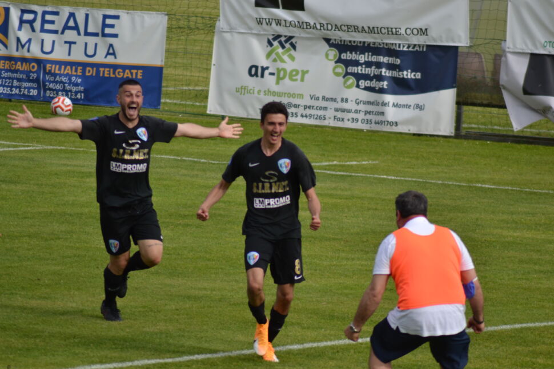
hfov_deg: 4.6
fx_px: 6926
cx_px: 277
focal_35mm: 450
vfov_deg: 3.1
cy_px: 184
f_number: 5.6
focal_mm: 300
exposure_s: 1/1600
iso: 400
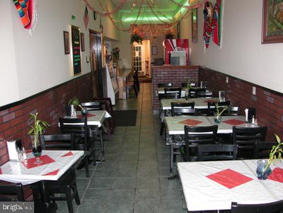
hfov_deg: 52.6
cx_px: 142
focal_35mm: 35
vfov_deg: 40.7
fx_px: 286
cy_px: 106
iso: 200
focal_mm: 8.9
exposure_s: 1/60
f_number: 2.8
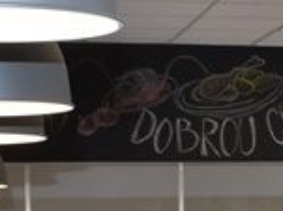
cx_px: 487
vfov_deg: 8.3
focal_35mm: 176
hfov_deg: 10.6
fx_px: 1438
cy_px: 305
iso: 720
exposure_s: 1/60
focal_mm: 18
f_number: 8
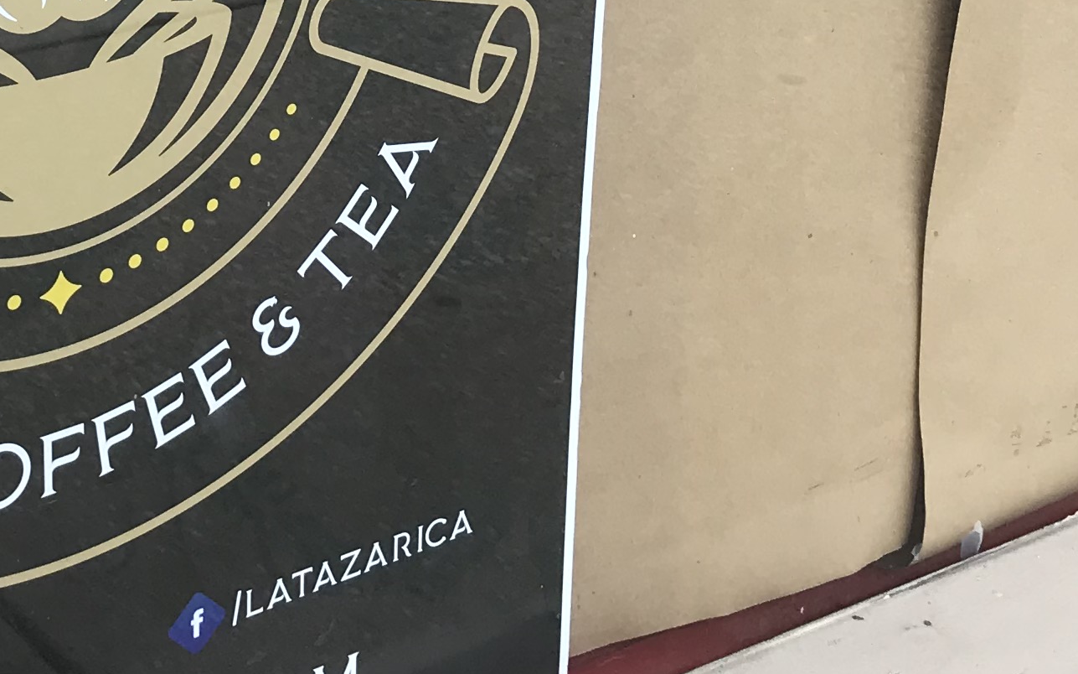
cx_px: 268
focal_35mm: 93
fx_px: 2732
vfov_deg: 13.7
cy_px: -122
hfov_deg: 22.1
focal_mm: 3.99
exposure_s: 1/149
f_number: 1.8
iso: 20
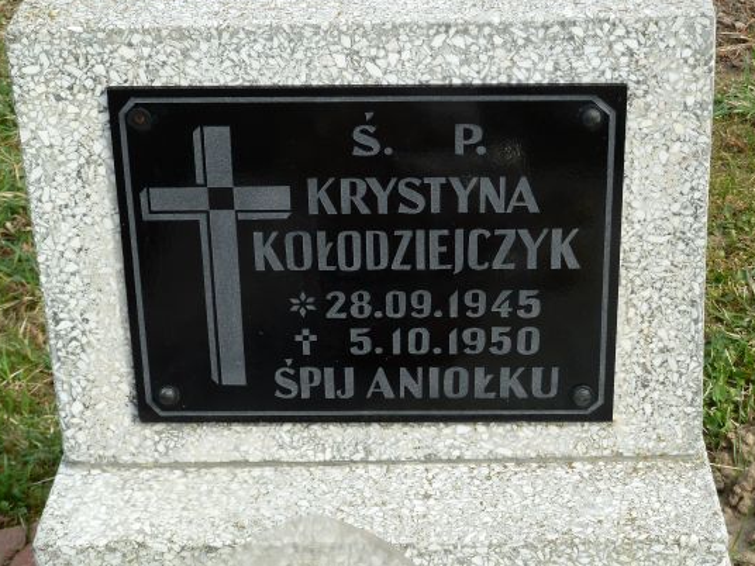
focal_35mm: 80
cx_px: 432
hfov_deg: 24.4
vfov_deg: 18.4
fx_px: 1745
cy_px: 259
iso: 80
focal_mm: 11
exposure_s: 1/200
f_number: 4.1
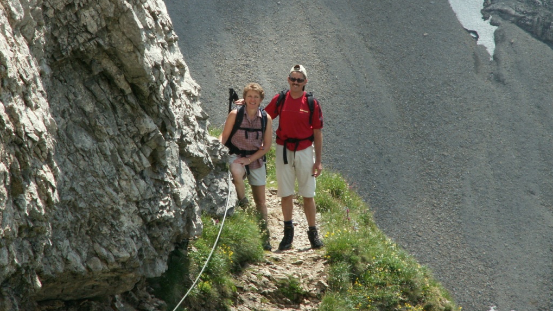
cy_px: 122
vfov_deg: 5.0
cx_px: 276
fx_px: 3563
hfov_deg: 8.9
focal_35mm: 243
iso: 50
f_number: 7.1
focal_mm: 36.39
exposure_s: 1/100
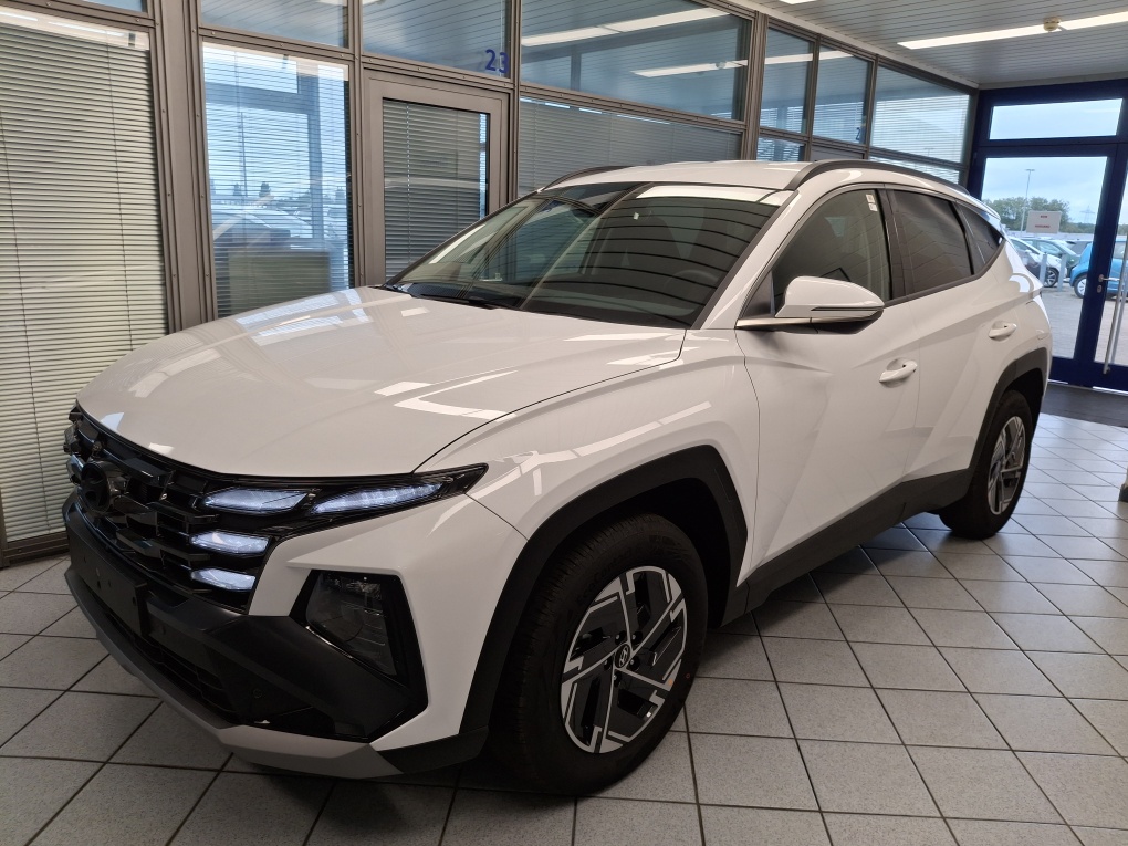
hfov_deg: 69.4
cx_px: 564
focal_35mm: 25
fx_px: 815
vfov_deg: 54.9
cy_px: 423
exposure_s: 1/144
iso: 32
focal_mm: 4.69
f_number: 1.8
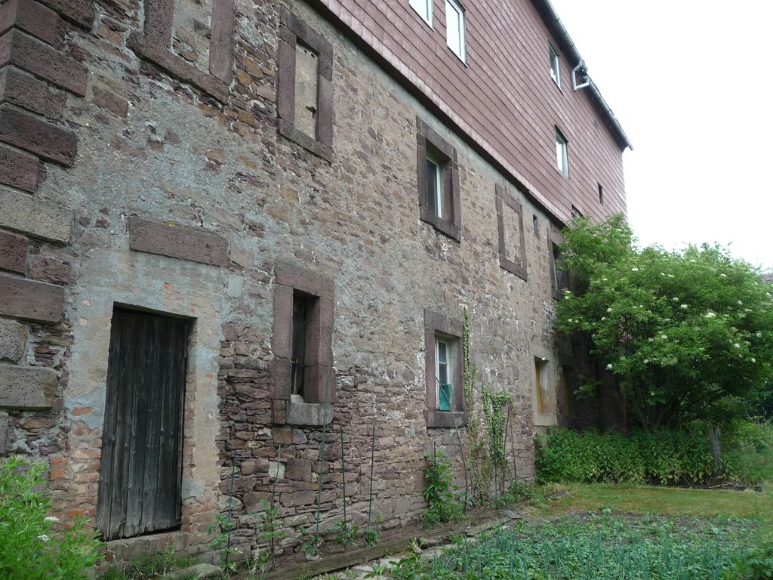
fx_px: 625
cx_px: 386
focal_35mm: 28
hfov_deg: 63.4
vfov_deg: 49.7
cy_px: 290
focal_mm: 4.7
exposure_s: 1/60
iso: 100
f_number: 3.3
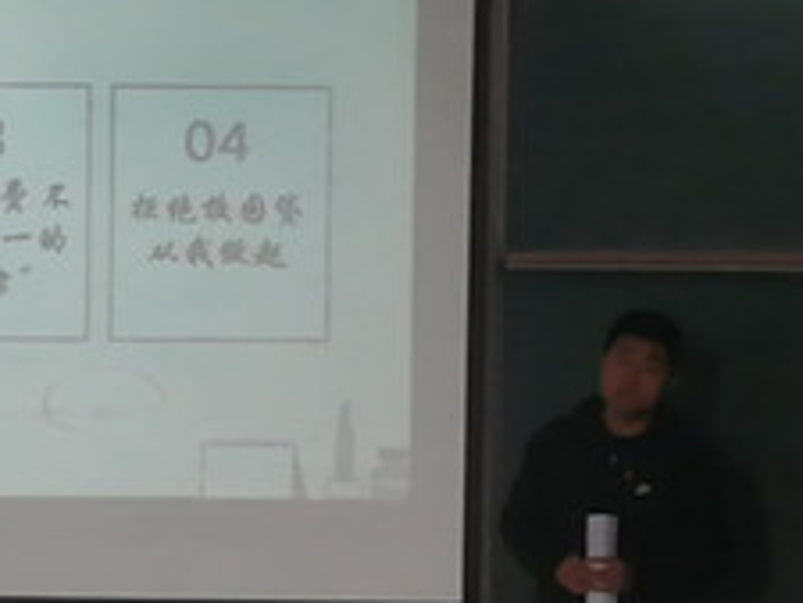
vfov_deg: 5.9
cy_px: 557
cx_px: 132
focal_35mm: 253
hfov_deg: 7.8
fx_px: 5872
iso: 80
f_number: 1.8
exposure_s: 1/100
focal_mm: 3.62
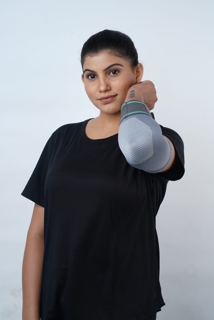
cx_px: 107
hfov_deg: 16.1
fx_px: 758
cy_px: 160
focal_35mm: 85
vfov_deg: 23.9
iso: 50
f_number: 13
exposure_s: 1/160
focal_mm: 85
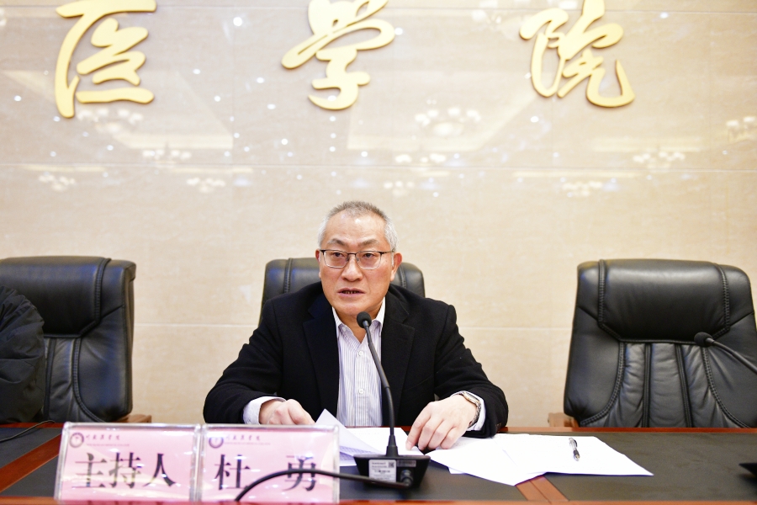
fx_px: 673
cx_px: 378
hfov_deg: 58.7
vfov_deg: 41.1
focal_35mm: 32
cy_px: 252
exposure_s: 1/250
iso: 3200
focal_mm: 32
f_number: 2.8
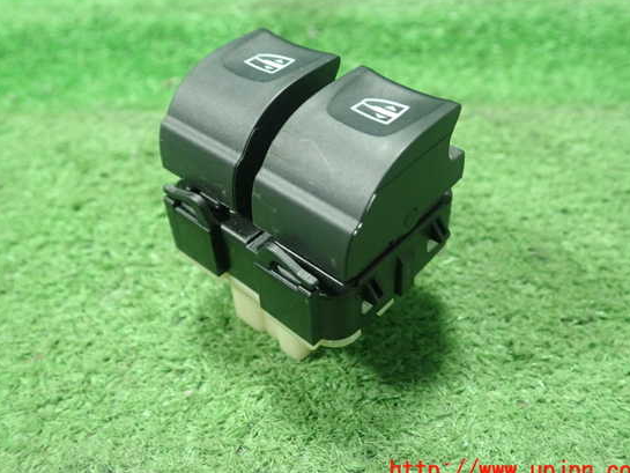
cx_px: 304
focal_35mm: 33
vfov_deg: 42.9
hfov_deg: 55.3
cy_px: 226
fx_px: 601
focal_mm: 5.5
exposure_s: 1/125
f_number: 2.3
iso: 800
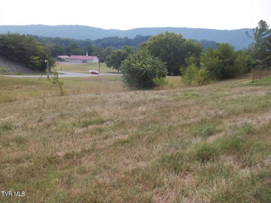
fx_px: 258
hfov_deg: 55.3
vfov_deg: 43.0
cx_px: 136
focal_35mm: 33
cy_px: 102
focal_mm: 5.9
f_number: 8
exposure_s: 1/100
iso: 64
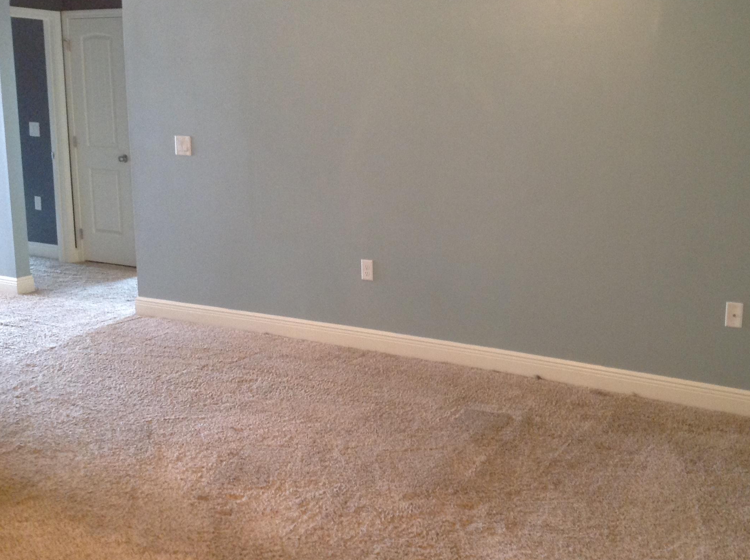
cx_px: 442
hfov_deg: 43.7
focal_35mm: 43
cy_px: 271
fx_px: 930
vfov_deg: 33.5
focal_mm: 4.28
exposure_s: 1/15
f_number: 2.4
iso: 200
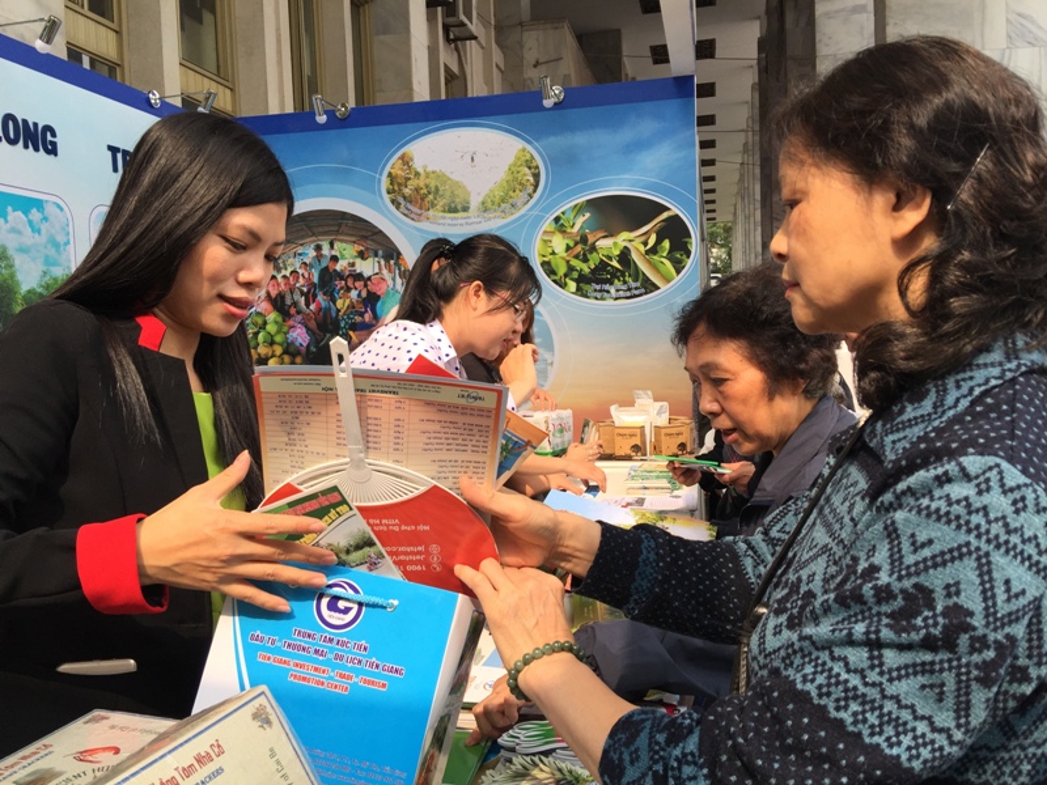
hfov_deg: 61.7
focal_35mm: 29
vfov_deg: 48.2
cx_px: 524
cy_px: 392
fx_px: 877
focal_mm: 4.15
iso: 32
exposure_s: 1/542
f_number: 2.2
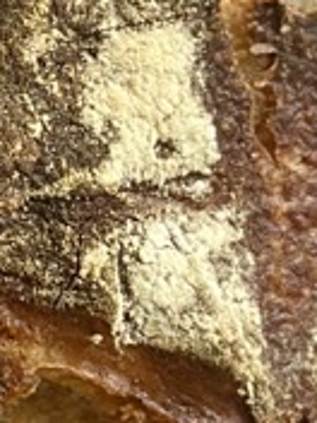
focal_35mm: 349
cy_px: 243
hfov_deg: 4.2
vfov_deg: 5.7
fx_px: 4261
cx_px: -437
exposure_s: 1/60
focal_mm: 6.86
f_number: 1.78
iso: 160
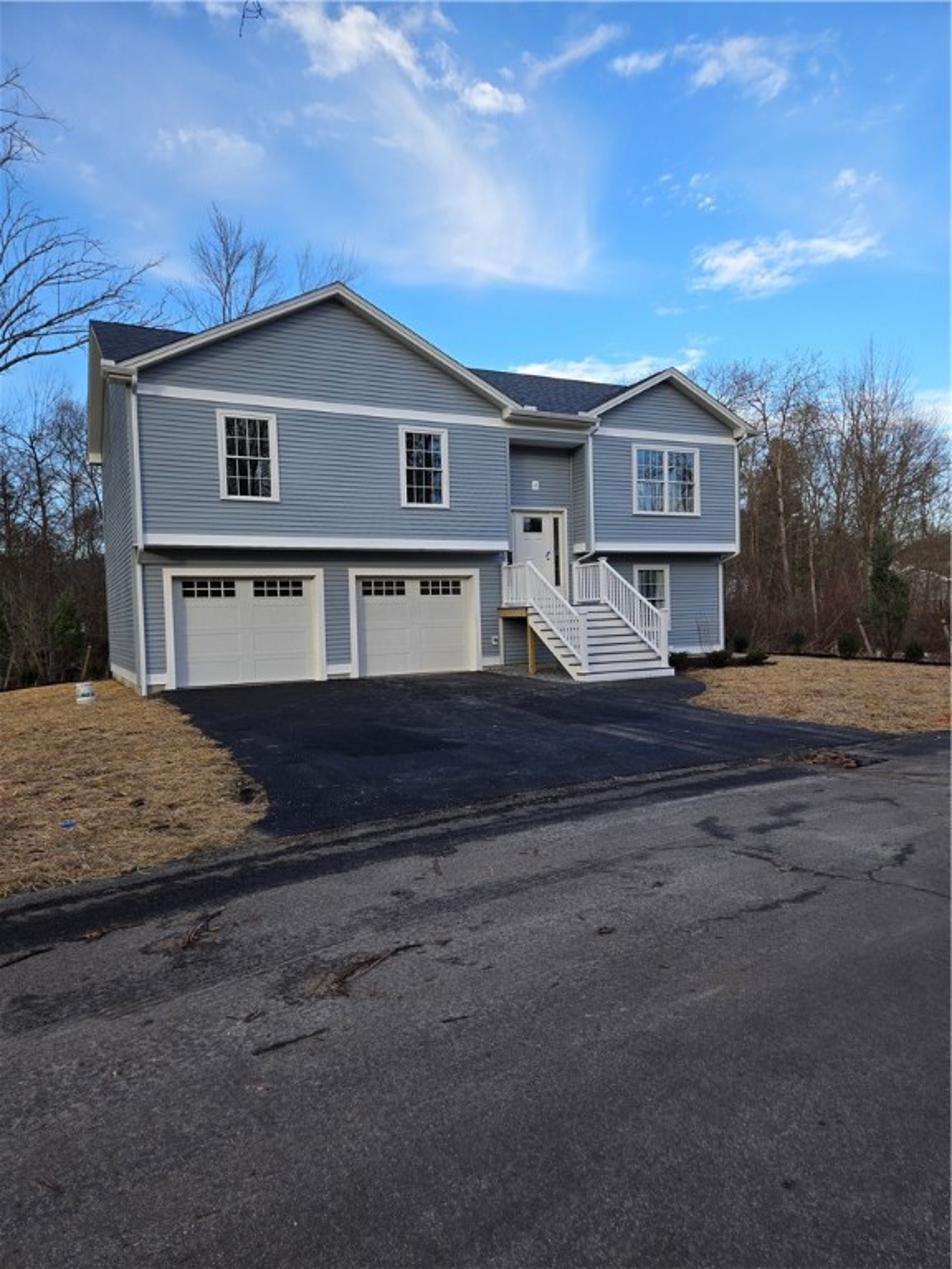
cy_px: 634
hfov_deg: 58.9
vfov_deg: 73.9
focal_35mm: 23
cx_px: 476
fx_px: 843
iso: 25
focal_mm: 5.4
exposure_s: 1/501
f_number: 1.8
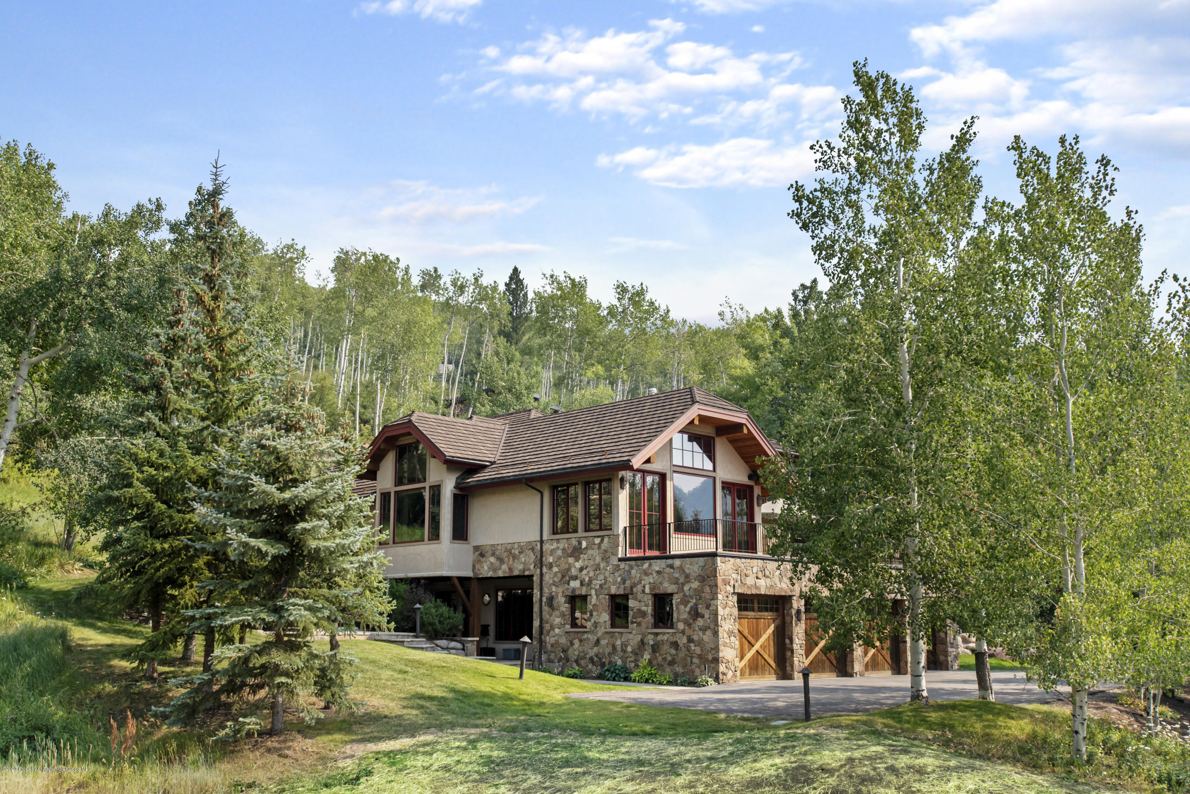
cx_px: 595
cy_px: 397
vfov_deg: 41.1
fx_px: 1058
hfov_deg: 58.7
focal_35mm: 32
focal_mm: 32
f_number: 7.1
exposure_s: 1/1250
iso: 400
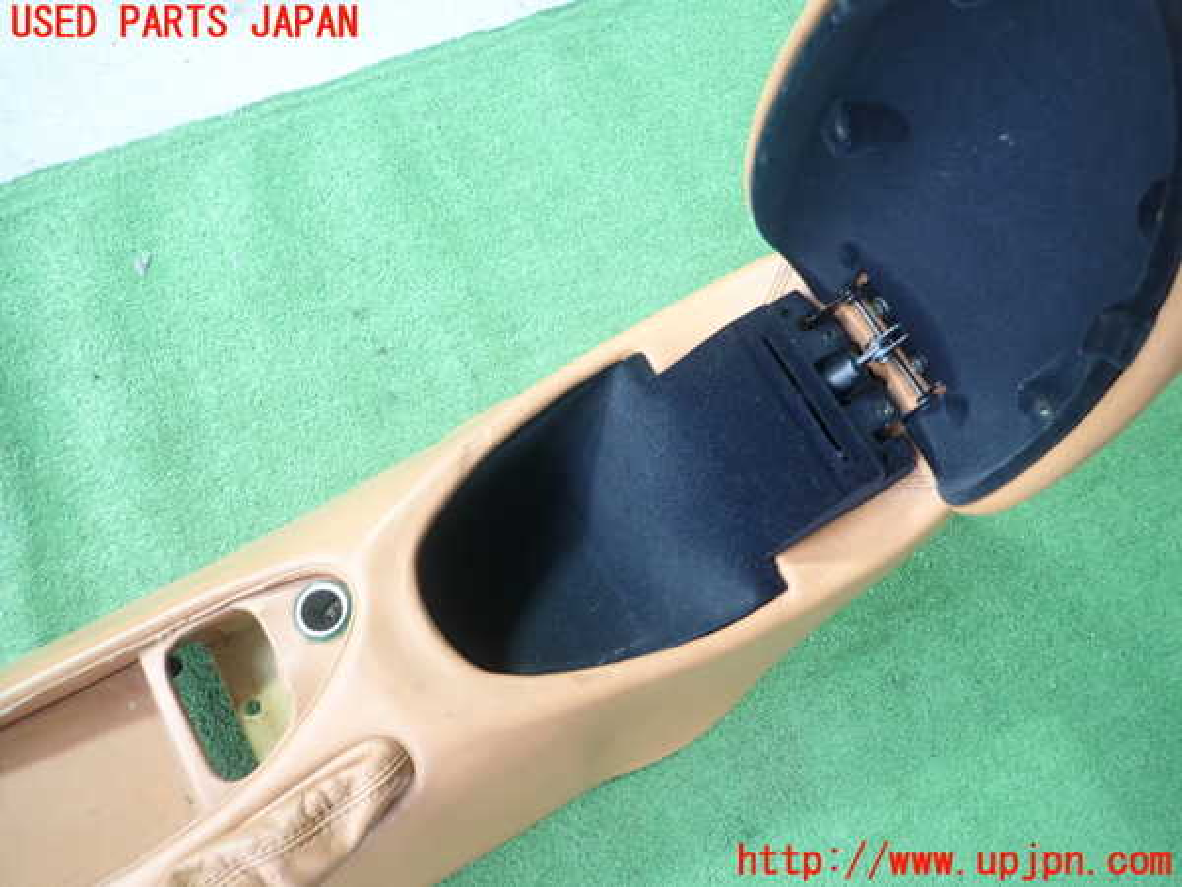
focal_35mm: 25
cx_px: 591
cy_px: 444
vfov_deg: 54.9
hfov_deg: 69.4
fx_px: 854
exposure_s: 1/30
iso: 250
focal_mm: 4.5
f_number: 2
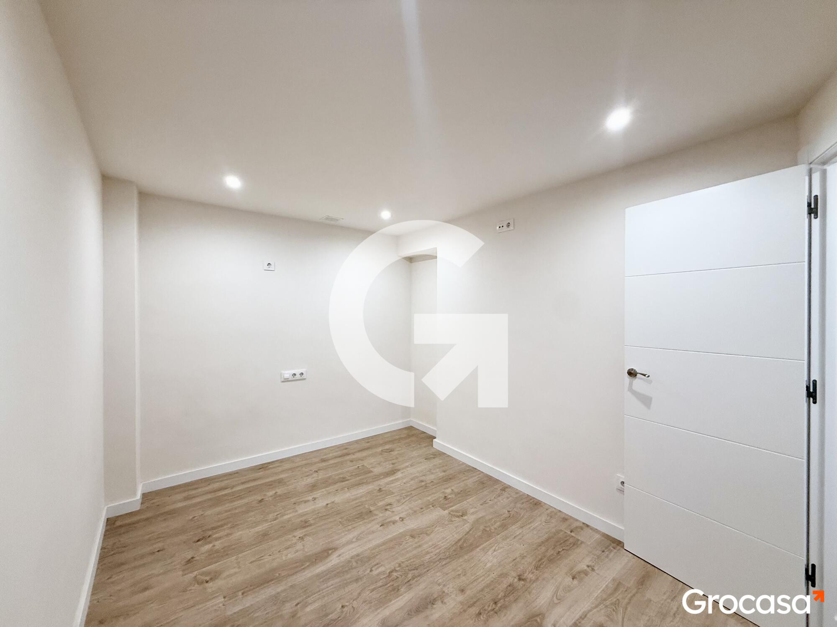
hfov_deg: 102.1
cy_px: 314
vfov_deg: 85.7
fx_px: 339
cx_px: 418
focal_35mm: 14
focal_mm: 2.22
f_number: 2.2
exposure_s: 1/100
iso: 200
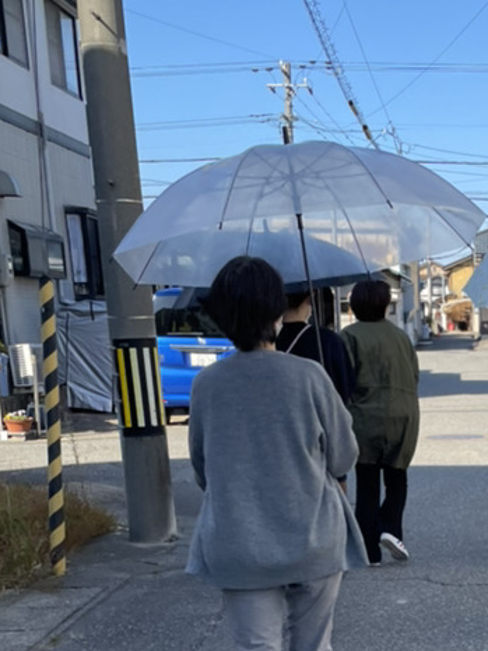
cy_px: 693
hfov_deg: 21.0
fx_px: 1261
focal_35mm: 67
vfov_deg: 26.9
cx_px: 519
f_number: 1.6
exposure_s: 1/1383
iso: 32
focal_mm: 4.2
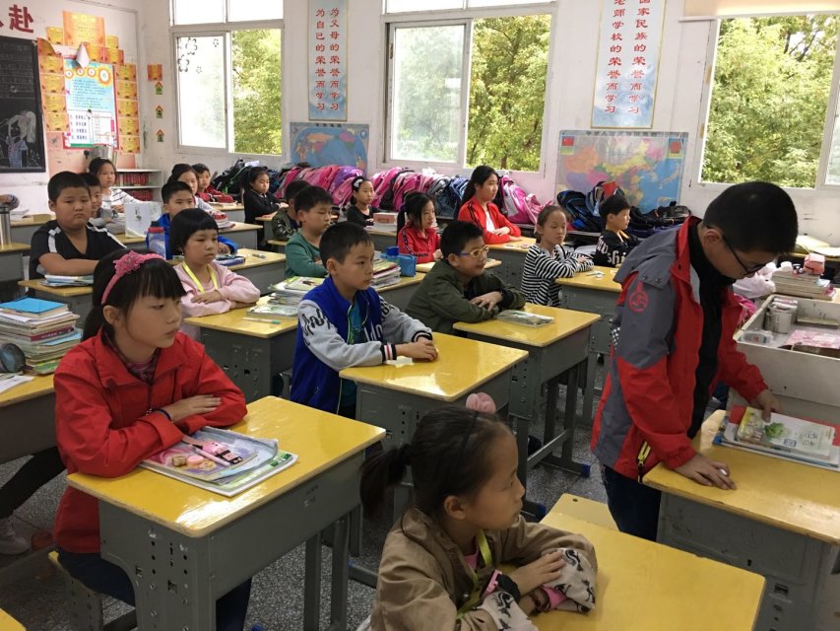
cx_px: 420
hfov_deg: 61.7
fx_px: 704
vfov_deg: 48.2
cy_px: 316
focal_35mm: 29
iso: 80
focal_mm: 4.15
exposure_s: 1/15
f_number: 2.2
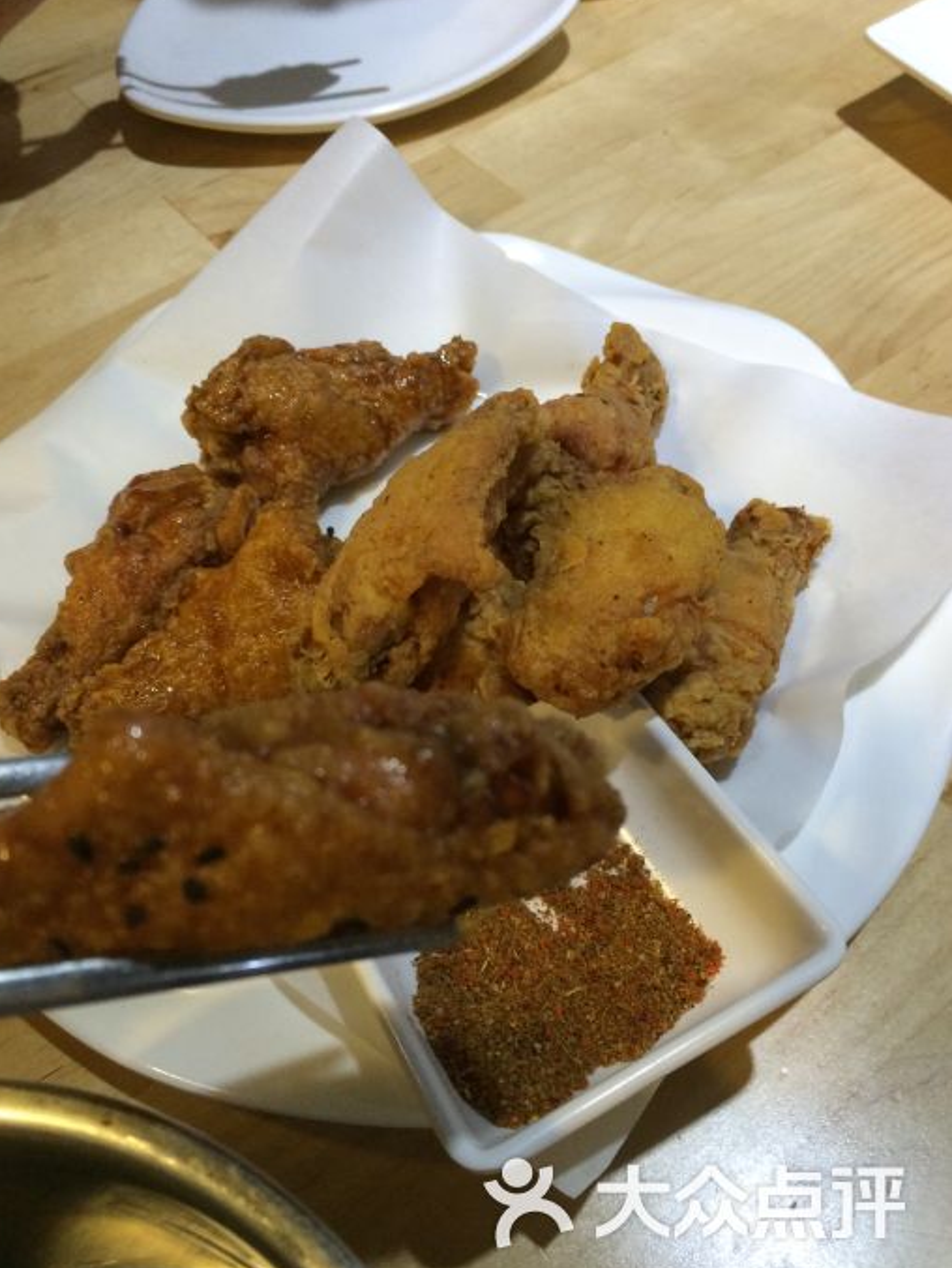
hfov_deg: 46.8
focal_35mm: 30
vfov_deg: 60.0
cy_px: 644
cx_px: 462
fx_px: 1100
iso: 160
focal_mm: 4.15
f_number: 2.2
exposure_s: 1/30
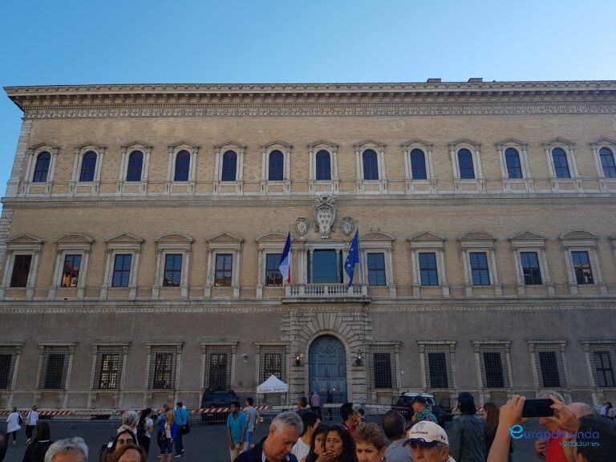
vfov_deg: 53.1
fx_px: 463
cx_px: 308
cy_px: 231
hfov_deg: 67.3
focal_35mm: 26
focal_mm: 4.2
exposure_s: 1/768
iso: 40
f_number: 1.7
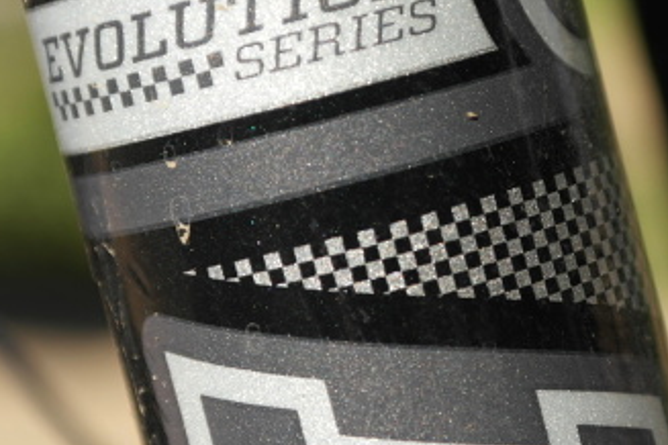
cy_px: 93
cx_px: 396
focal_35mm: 167
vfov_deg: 8.2
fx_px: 3099
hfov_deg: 12.3
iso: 100
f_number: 5.6
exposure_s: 1/250
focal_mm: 55
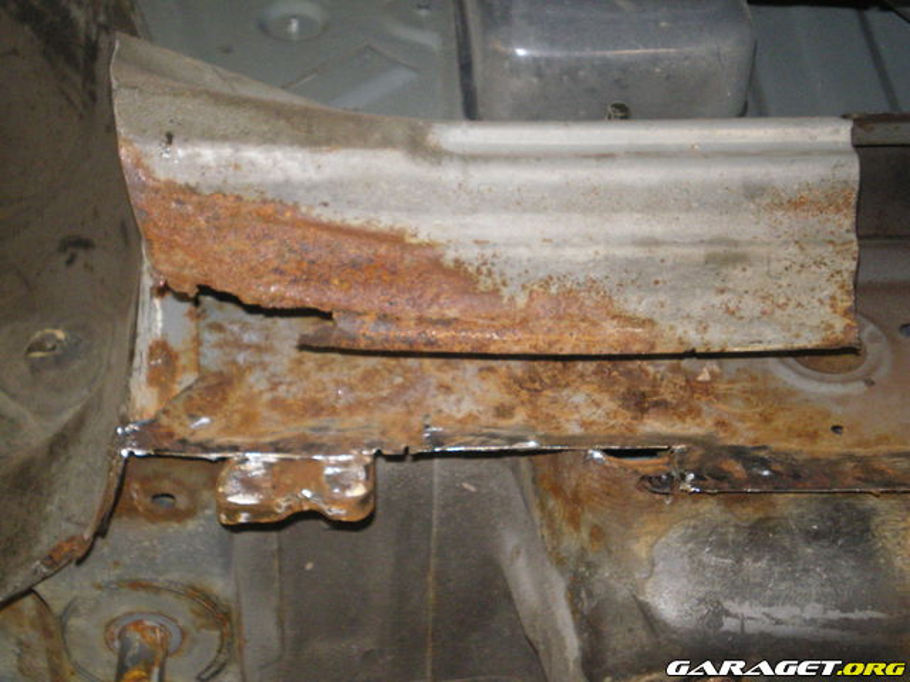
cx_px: 455
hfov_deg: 28.6
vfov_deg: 21.6
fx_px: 1788
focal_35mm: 68
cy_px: 341
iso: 400
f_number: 4.4
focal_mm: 11.3
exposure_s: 1/40
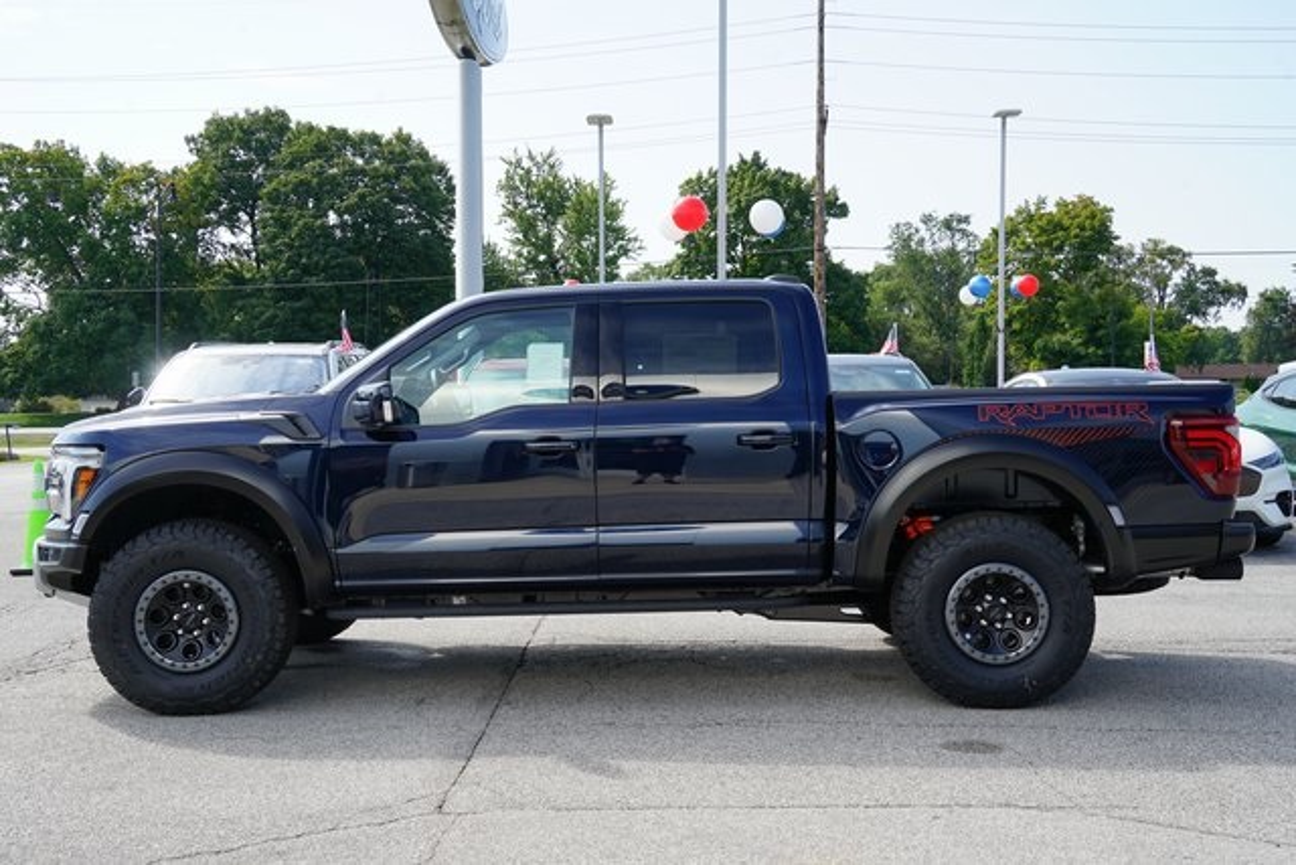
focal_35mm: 41
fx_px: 1476
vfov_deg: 32.6
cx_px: 648
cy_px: 432
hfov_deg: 47.4
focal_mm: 41
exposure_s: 1/80
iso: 100
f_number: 11
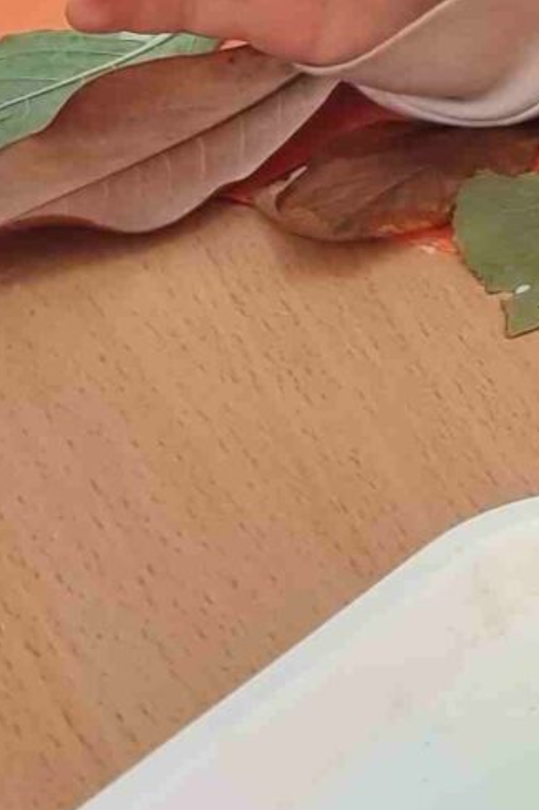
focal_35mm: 131
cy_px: -214
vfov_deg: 15.0
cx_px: 1134
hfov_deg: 9.6
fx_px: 2944
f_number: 1.8
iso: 80
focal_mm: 6.7
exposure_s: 1/100
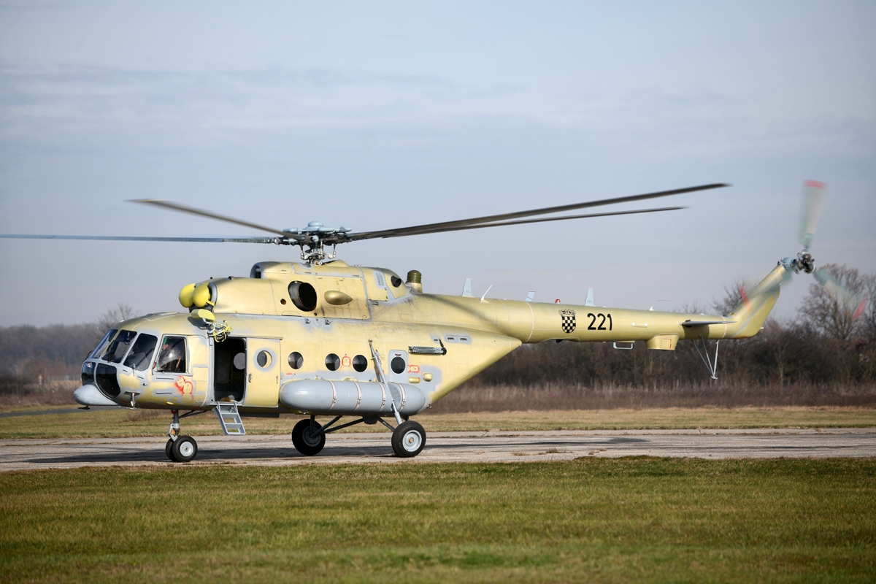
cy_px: 292
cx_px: 438
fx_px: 4380
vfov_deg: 7.6
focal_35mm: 180
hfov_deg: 11.4
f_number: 22
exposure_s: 1/400
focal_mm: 180
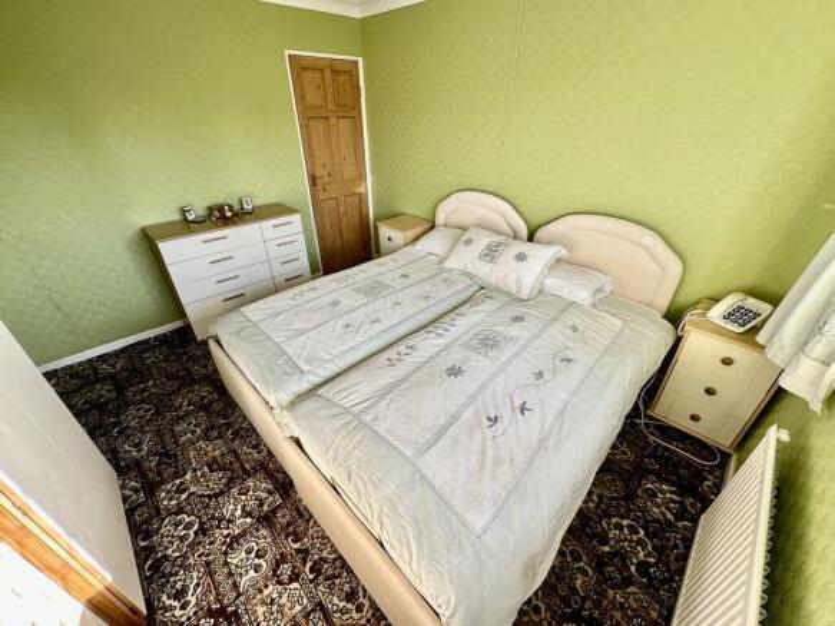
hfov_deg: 102.1
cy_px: 313
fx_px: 338
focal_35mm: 14
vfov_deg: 85.7
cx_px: 418
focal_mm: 2.22
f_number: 2.2
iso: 40
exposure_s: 1/99
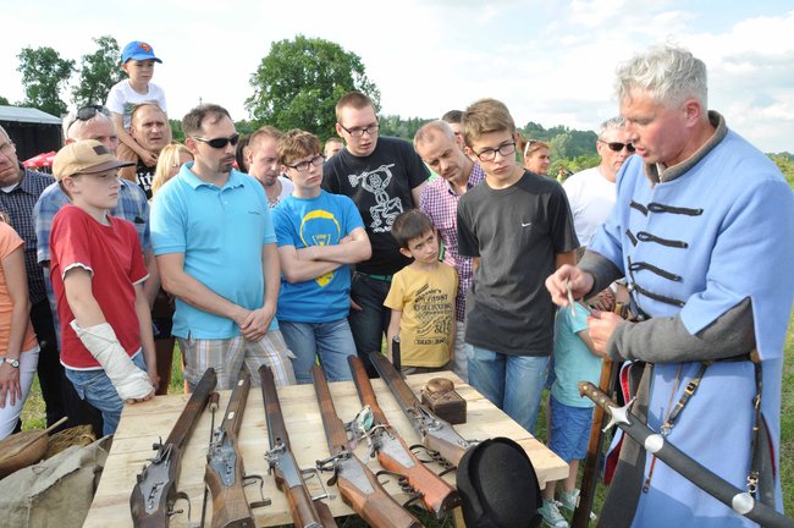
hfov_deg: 67.4
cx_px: 397
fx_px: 595
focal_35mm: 27
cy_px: 264
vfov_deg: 47.8
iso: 320
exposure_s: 1/100
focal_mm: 18
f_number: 14
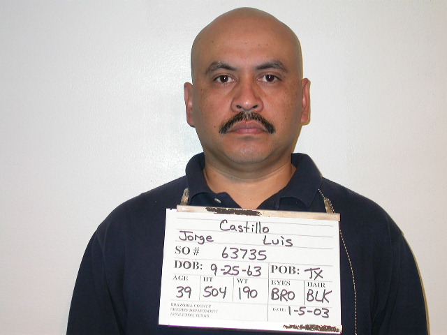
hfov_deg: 27.4
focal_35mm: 71
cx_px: 224
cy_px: 168
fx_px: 917
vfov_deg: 20.7
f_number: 3.3
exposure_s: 1/60.3
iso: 100
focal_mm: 14.7
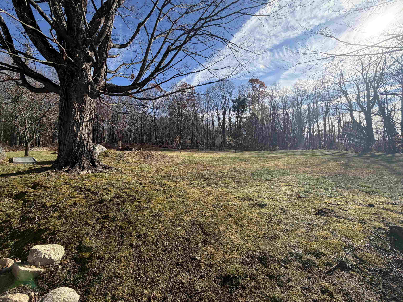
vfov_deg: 85.7
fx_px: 163
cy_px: 151
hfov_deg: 102.1
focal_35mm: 14
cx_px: 202
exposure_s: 1/770
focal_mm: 2.22
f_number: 2.2
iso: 32
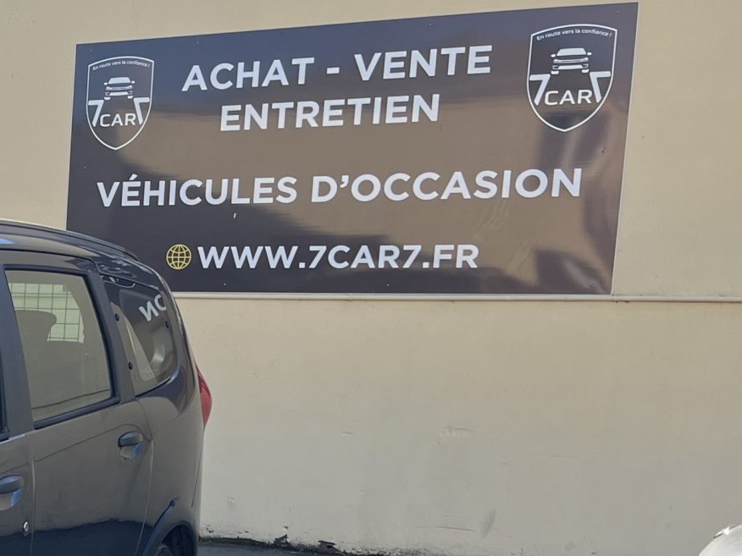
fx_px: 1629
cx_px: -322
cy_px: 541
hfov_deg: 22.0
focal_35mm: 76
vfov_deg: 18.9
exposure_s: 1/852
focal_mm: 5.1
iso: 50
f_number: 1.6
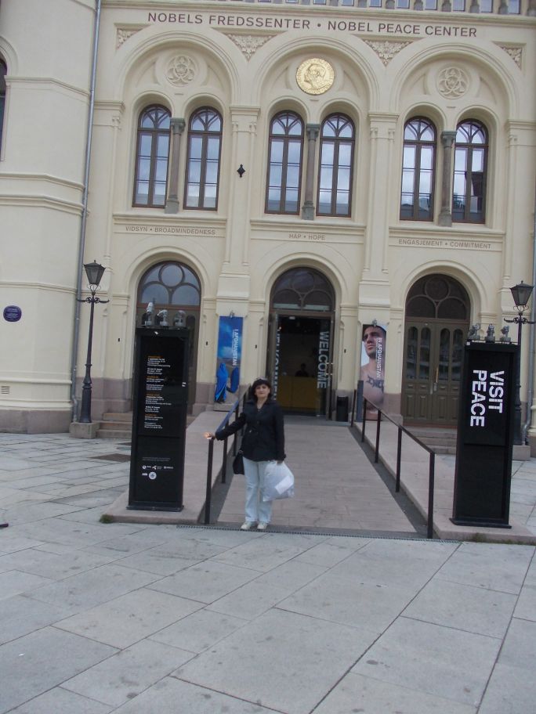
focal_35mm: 28
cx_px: 268
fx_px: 578
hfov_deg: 49.7
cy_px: 357
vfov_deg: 63.4
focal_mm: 4
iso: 80
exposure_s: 1/160
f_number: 5.4
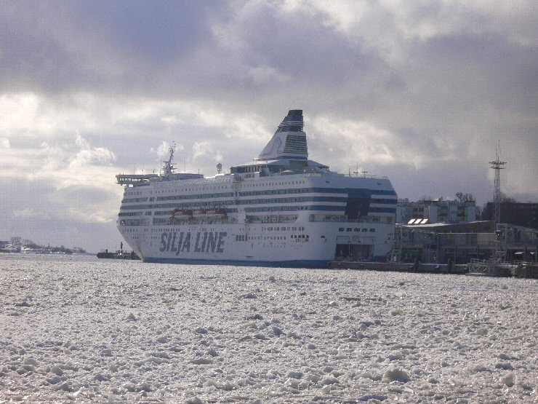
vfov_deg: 14.1
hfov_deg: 18.7
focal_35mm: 105
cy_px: 202
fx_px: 1632
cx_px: 269
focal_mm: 17.4
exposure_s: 1/250
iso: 80
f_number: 10
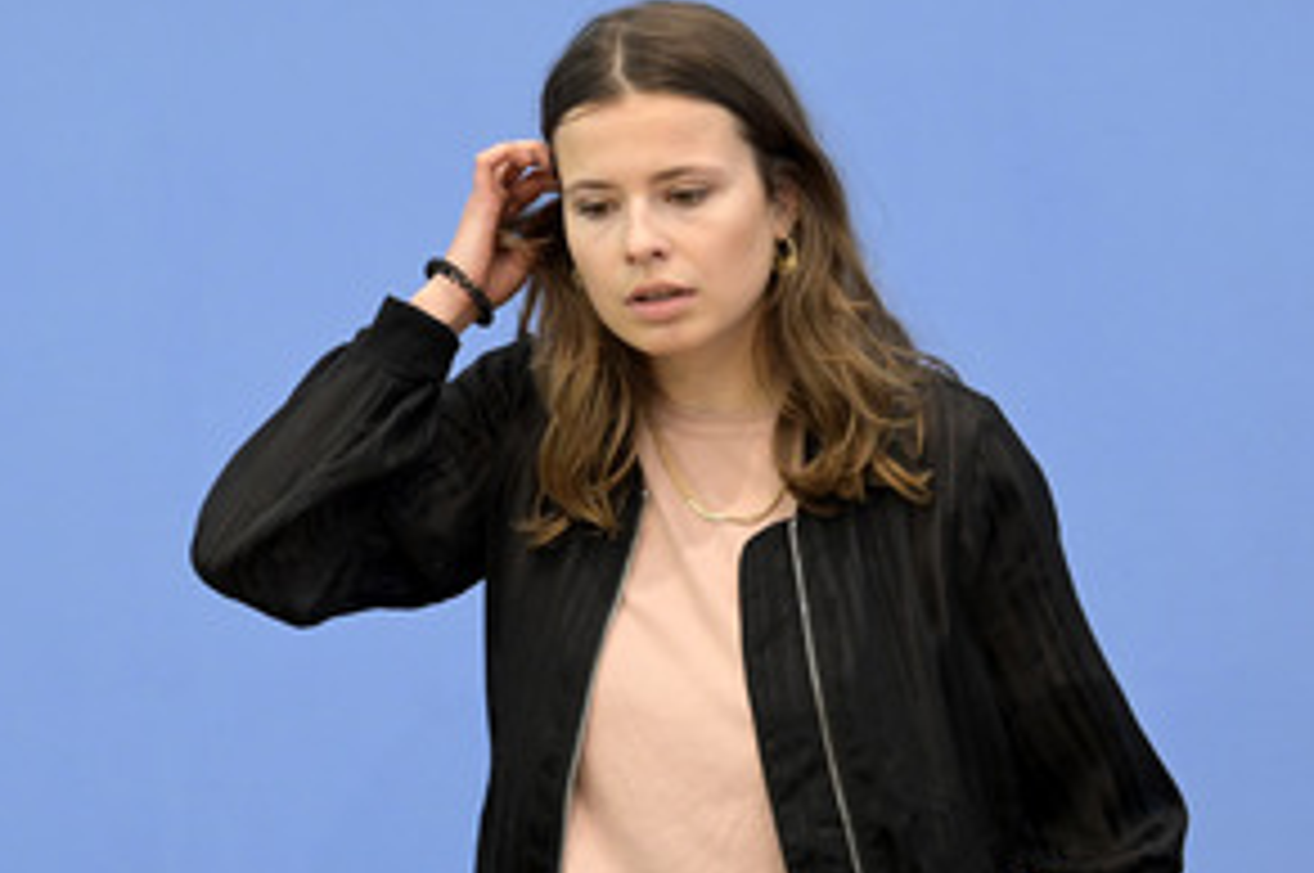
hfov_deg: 23.9
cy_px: 590
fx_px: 3099
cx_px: 641
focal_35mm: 85
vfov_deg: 16.0
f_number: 4
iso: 4000
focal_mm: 55
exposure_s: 1/800
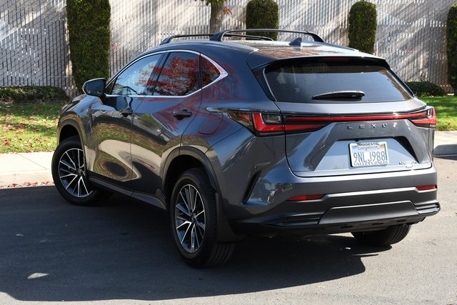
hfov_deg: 31.9
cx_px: 228
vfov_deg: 21.6
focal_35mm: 63
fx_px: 800
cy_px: 152
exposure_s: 1/500
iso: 1250
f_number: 11
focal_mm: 42
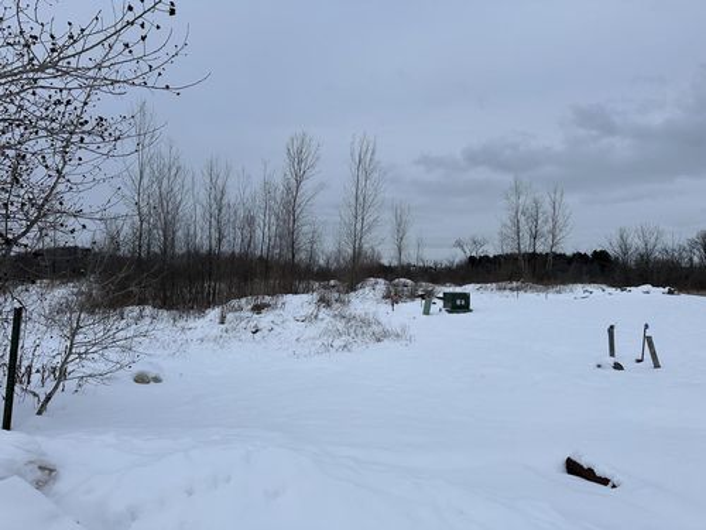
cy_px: 265
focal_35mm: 24
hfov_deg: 71.6
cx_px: 353
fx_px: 489
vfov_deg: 56.8
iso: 80
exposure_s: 1/2252
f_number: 1.78
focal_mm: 6.86
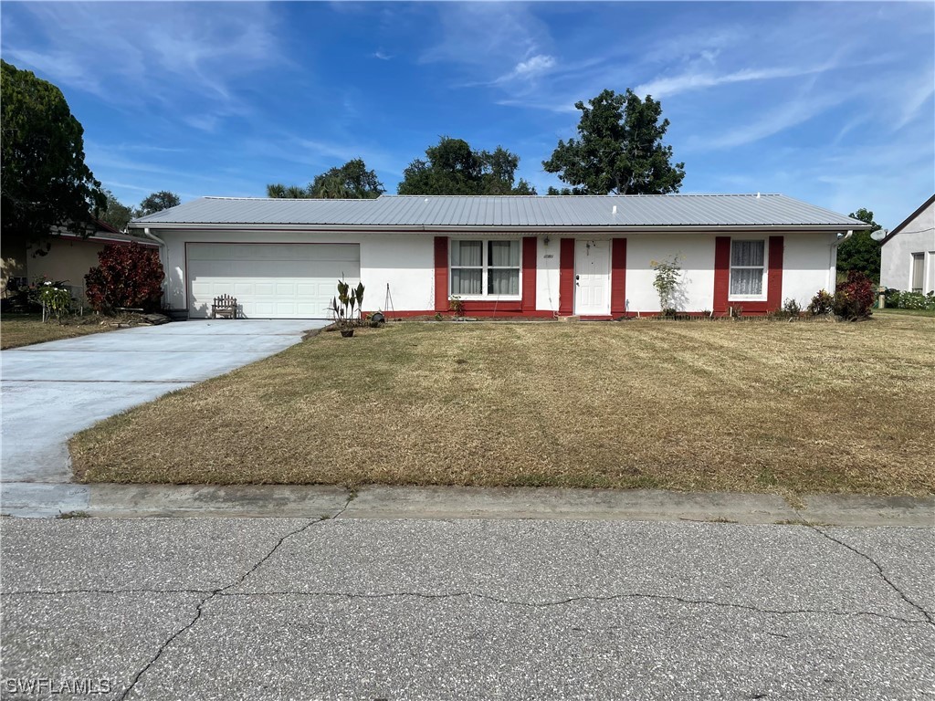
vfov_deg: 53.1
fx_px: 702
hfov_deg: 67.3
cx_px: 468
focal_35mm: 26
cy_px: 350
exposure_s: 1/5291
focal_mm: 4.2
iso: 32
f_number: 1.6
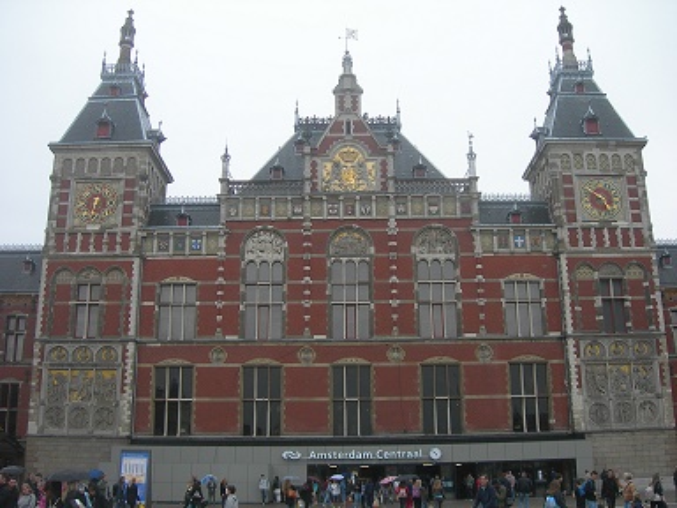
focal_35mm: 38
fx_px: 743
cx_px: 338
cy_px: 254
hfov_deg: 49.0
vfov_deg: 37.7
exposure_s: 1/232
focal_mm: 7.8
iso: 50
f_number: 2.8
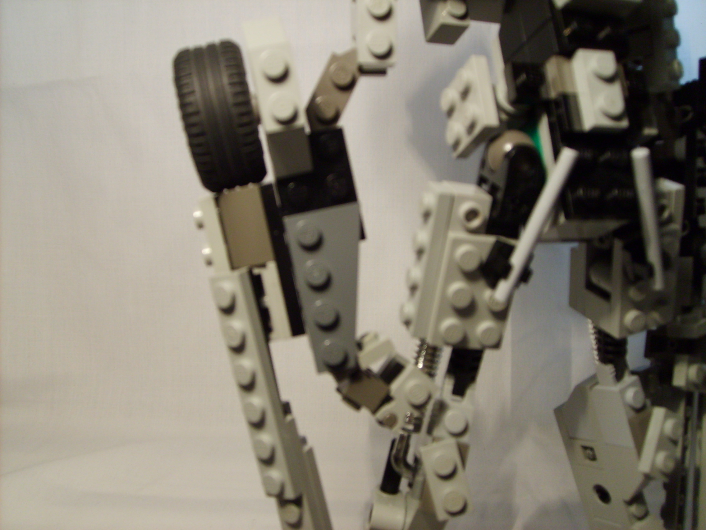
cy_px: 265
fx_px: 714
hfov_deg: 52.6
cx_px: 353
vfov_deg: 40.7
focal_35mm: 35
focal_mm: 5.8
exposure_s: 1/30
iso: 120
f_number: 2.8
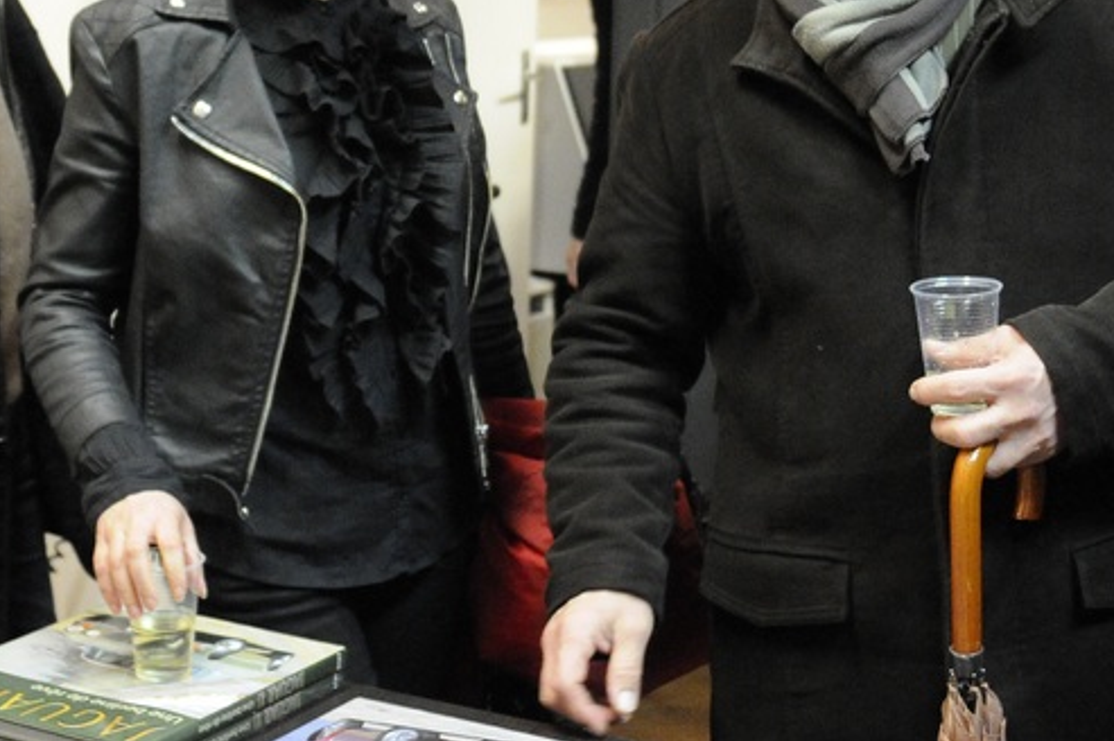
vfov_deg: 18.4
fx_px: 2257
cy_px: 86
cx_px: 310
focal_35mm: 73
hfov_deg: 27.4
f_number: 3.5
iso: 3200
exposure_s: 1/80
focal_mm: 24
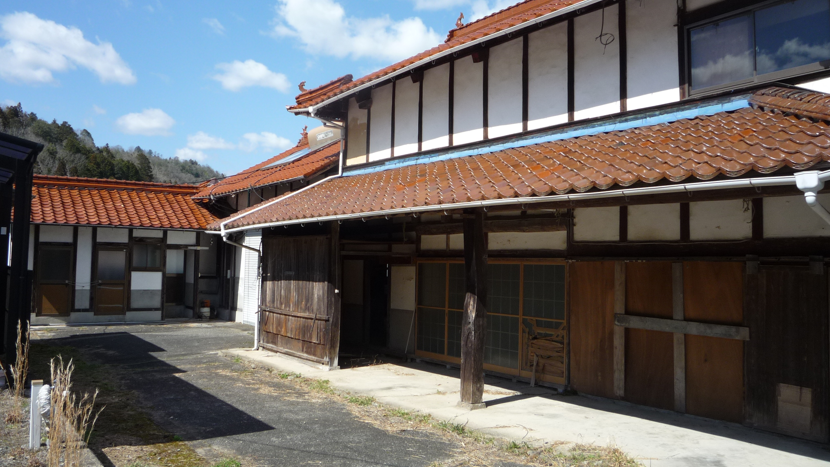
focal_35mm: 33
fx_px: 726
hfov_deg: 59.5
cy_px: 216
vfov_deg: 35.6
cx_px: 416
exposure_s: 1/400
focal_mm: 5.2
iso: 100
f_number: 4.5
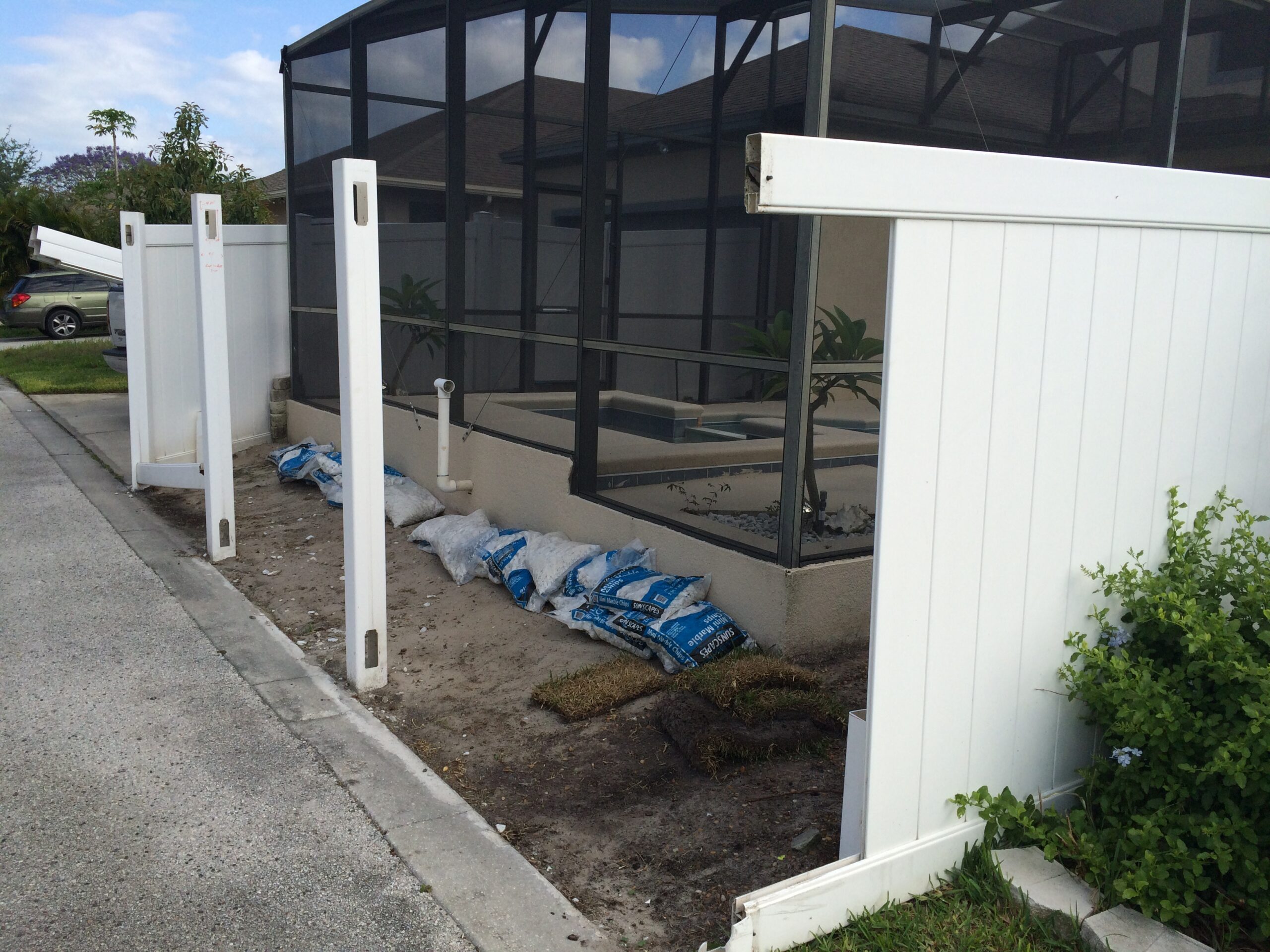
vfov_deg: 48.2
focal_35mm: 29
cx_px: 635
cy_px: 476
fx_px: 1064
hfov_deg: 61.7
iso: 32
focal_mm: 4.15
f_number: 2.2
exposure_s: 1/1953
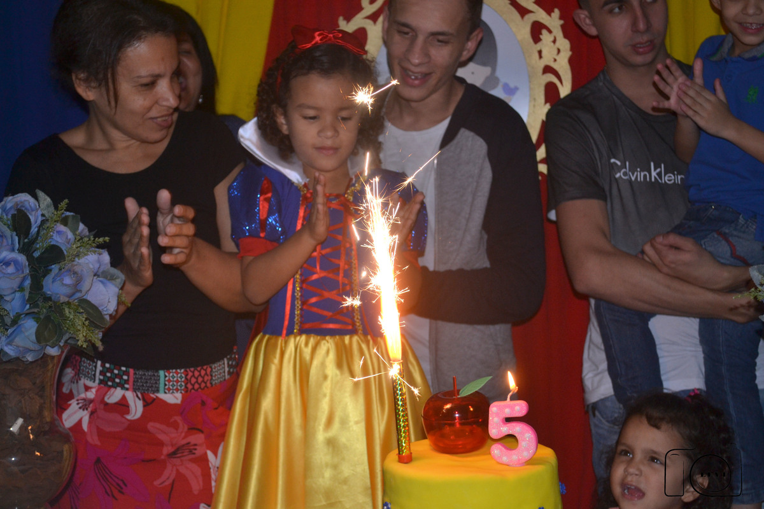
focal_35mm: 60
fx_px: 1273
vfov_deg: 22.6
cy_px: 254
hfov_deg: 33.4
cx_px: 382
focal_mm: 40
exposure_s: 1/60
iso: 500
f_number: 5.3
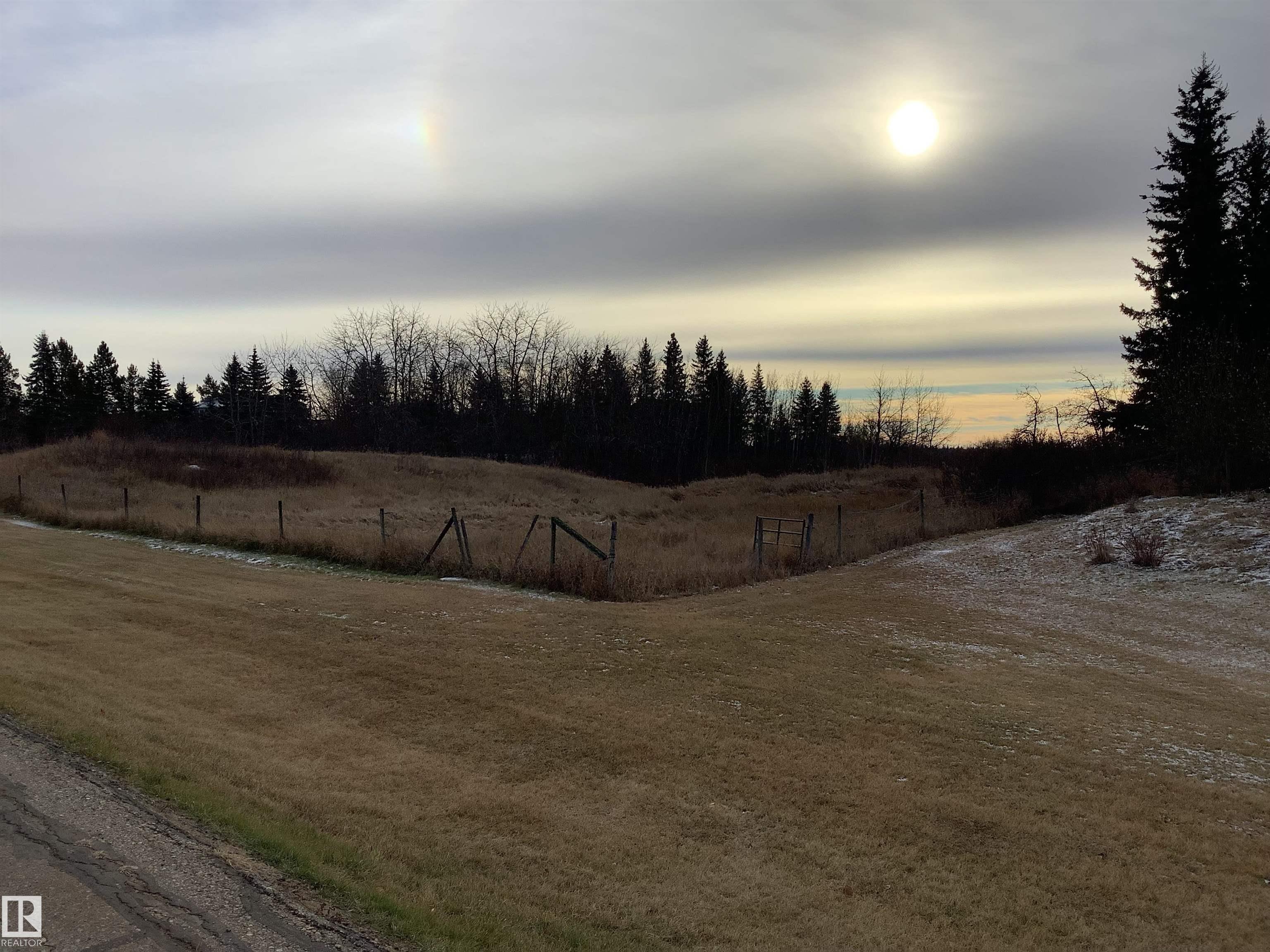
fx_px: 1137
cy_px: 476
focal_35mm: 31
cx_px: 635
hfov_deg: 58.4
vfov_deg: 45.4
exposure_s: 1/1988
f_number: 2.4
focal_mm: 3.3
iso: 25
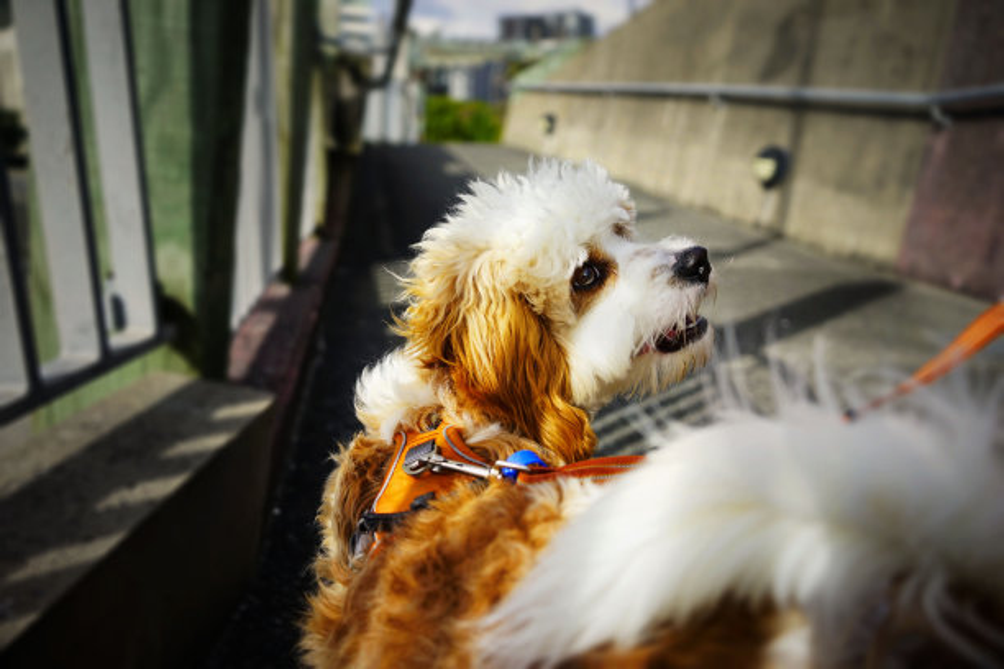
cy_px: 334
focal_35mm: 28
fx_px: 781
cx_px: 502
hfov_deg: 65.5
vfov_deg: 46.4
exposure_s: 1/2500
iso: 200
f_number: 2.8
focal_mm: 28
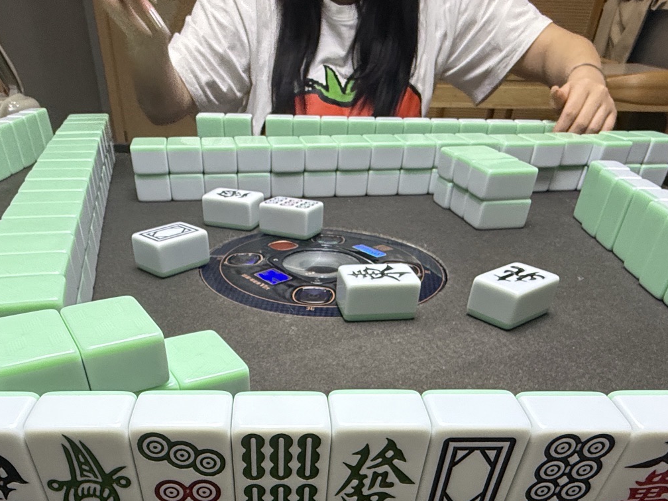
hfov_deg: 63.2
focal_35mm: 28
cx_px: 294
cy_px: 499
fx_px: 540
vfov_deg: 42.9
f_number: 2.2
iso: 320
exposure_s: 1/100
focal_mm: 2.22
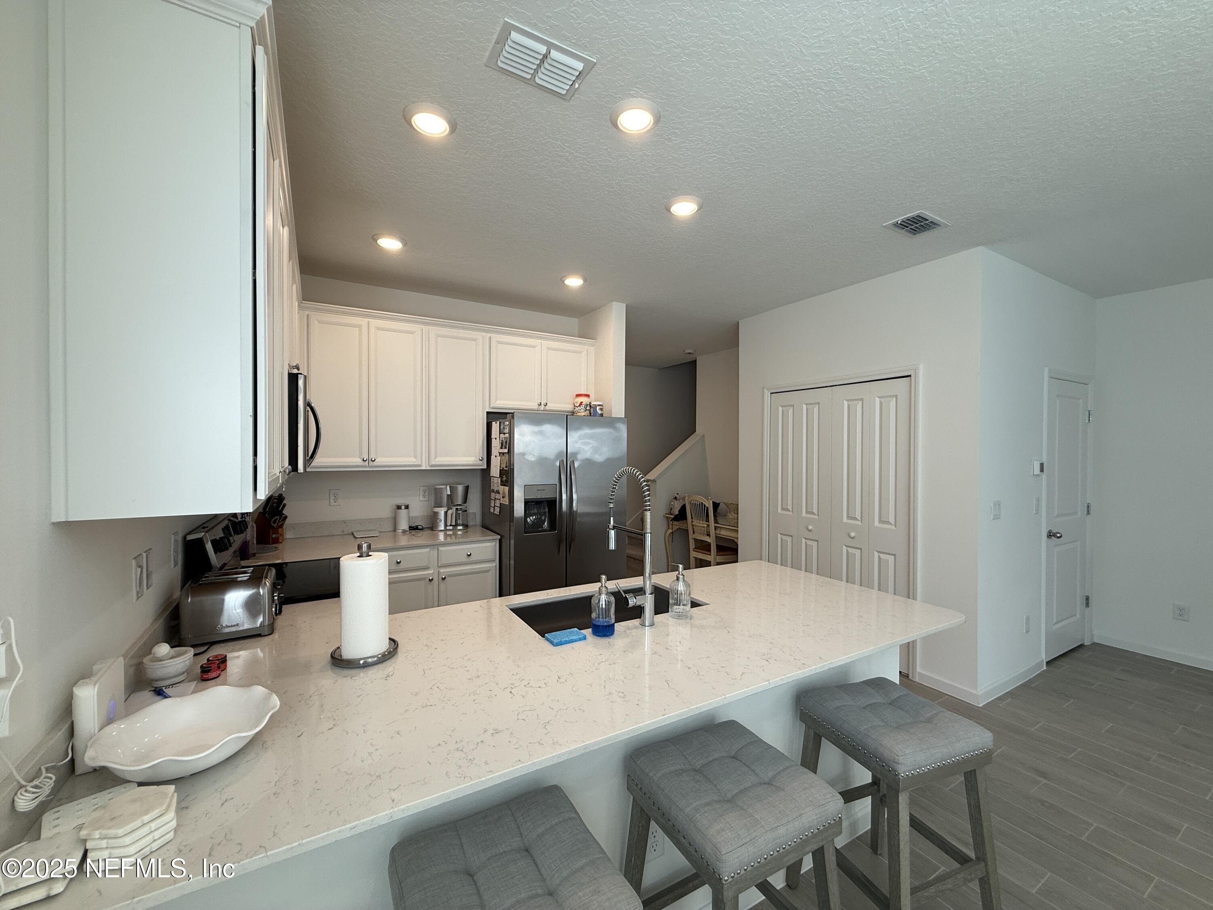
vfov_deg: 85.7
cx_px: 606
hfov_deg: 102.1
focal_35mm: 14
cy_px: 455
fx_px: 491
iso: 80
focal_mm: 2.22
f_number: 2.2
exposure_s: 1/120
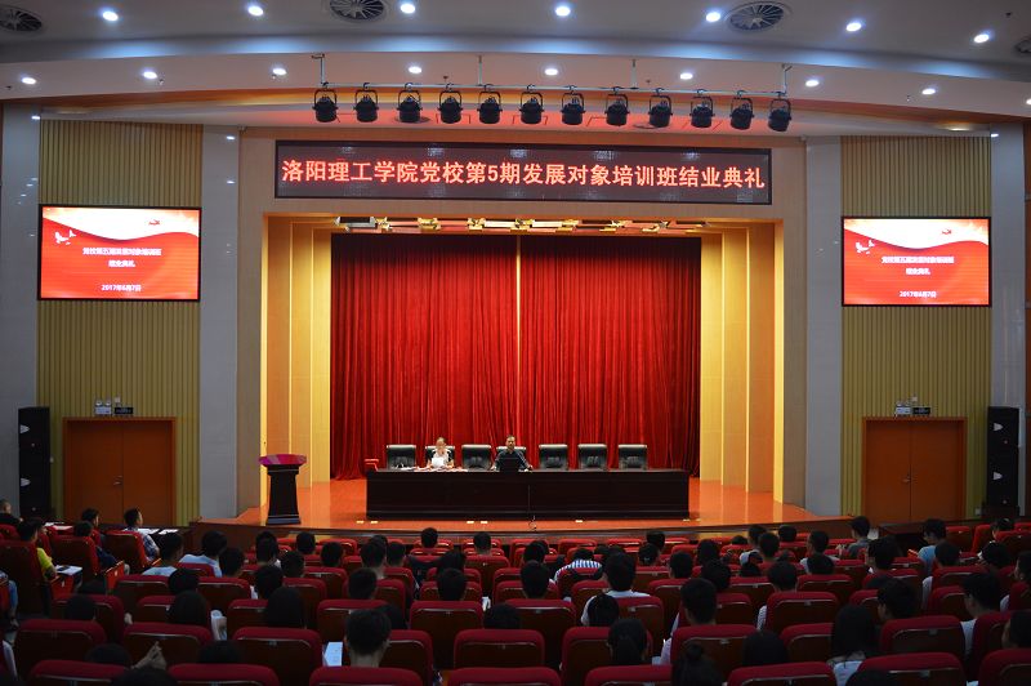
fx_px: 858
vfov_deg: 43.5
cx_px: 516
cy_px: 343
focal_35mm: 30
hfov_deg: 62.0
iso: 720
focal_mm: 20
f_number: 3.8
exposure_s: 1/60
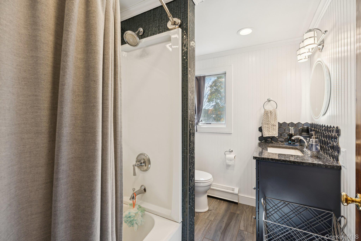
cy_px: 120
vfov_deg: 73.8
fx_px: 160
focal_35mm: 16
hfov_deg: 96.7
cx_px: 180
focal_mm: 16
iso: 400
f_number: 7.1
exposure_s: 1/50
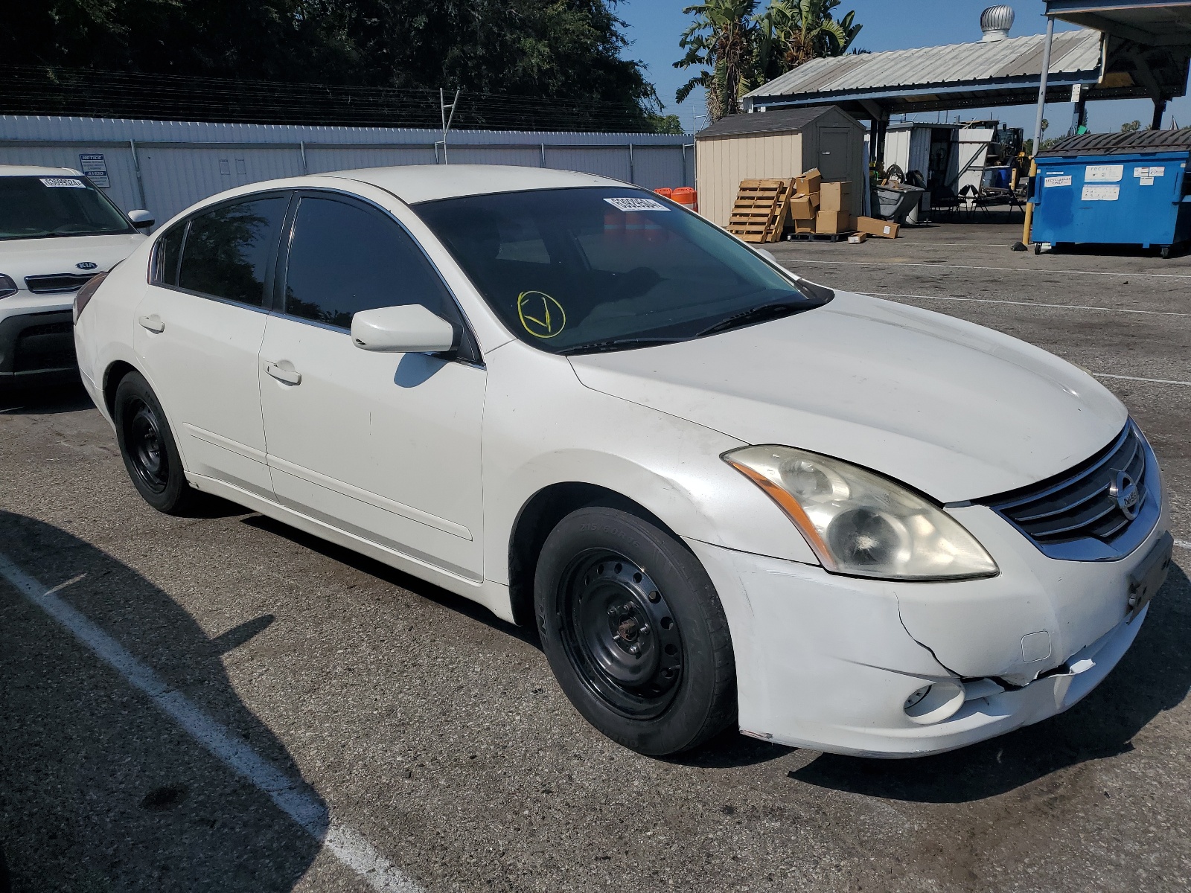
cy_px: 446
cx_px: 596
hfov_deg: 67.3
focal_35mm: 26
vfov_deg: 53.1
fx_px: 895
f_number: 1.5
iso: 52
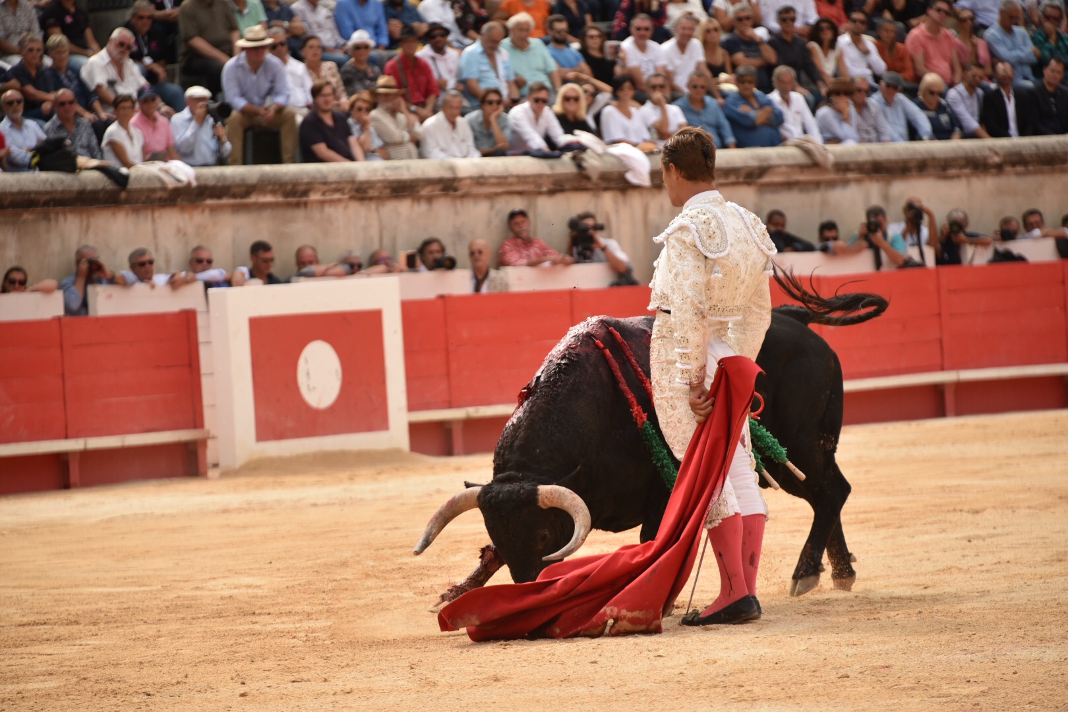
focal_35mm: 210
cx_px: 534
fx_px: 6230
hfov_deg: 9.8
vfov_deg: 6.5
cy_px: 356
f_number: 5.6
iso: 500
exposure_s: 1/1600
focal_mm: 210
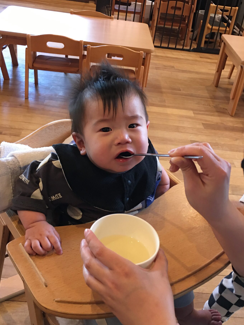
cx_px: 126
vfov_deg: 45.8
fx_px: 385
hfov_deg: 35.1
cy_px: 172
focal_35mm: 41
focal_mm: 4.15
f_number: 2.2
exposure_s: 1/15
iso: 80
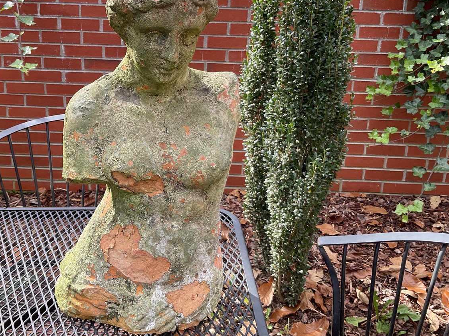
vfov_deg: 36.7
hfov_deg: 47.5
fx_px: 506
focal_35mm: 39
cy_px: 138
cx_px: 173
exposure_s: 1/316
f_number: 1.8
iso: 16
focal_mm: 3
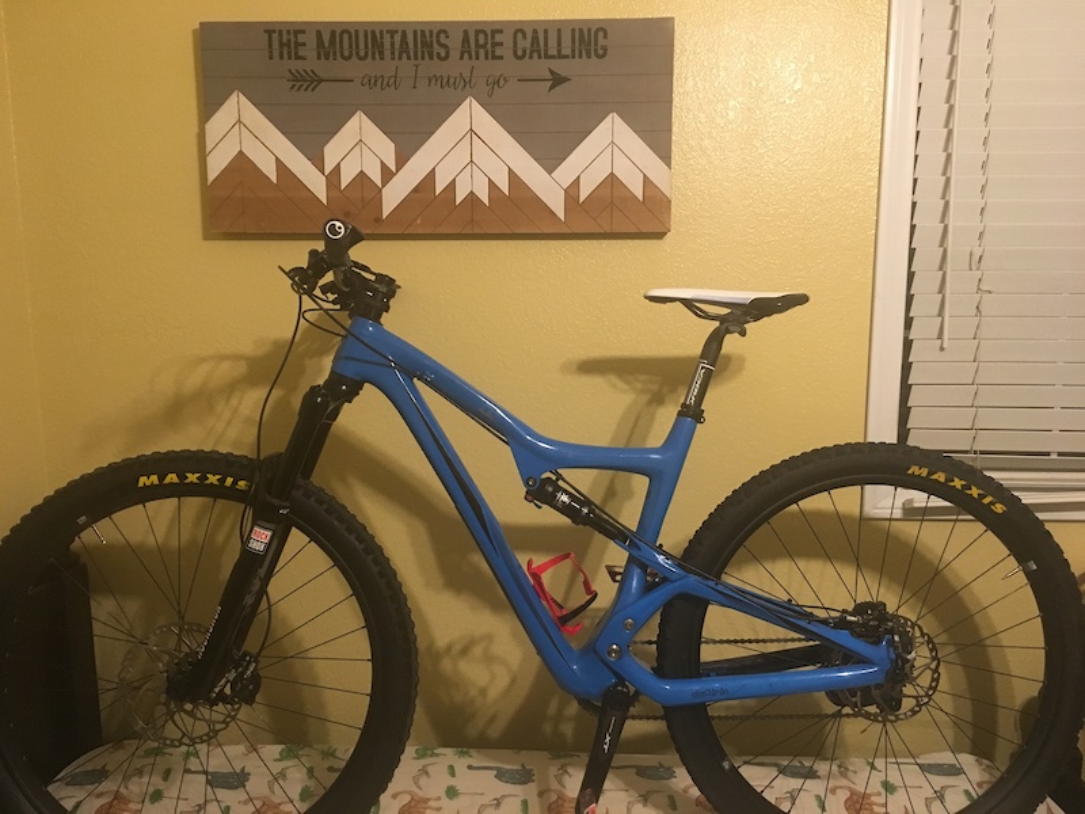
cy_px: 407
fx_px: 909
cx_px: 542
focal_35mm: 29
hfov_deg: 61.7
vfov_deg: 48.2
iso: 200
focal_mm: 4.15
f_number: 2.2
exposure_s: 1/20
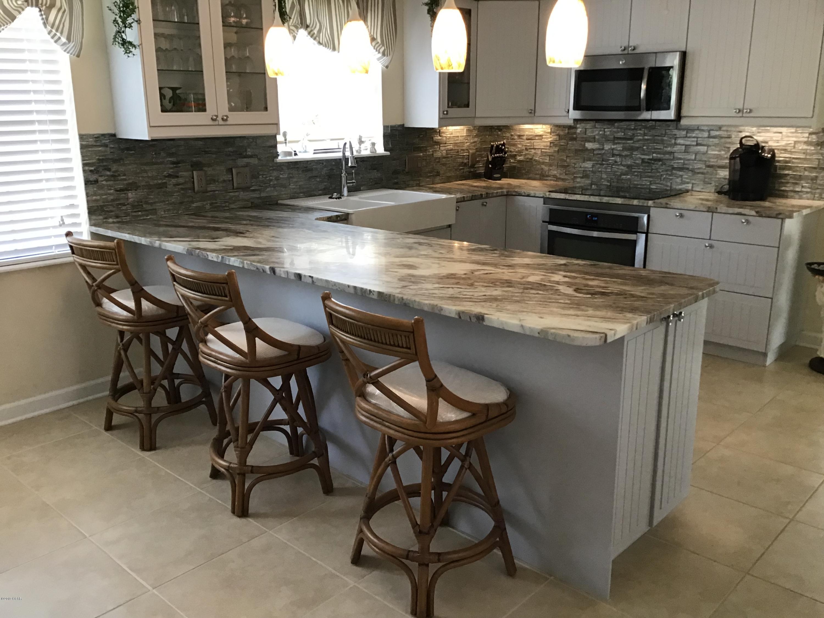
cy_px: 309
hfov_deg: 58.4
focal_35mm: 31
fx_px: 738
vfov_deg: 45.4
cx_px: 412
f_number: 2.4
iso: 100
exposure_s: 1/30
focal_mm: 3.3
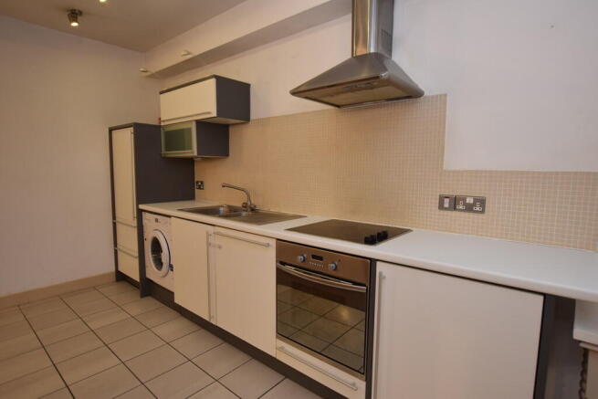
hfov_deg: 90.0
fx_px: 299
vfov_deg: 67.4
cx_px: 299
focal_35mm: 18
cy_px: 200
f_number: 4.5
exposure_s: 1/60
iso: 500
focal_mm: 12
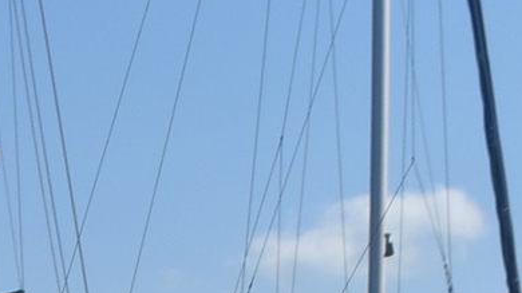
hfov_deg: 8.6
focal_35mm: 222
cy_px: 913
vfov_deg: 5.1
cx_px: -830
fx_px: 3072
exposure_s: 1/400
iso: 200
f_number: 10
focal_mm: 22
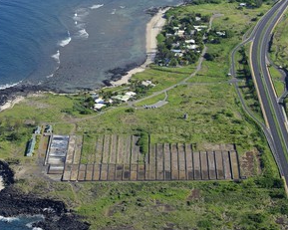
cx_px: 83
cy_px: 121
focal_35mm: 150
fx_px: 1278
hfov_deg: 12.8
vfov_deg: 10.3
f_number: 8
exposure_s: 1/1250
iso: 800
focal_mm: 110
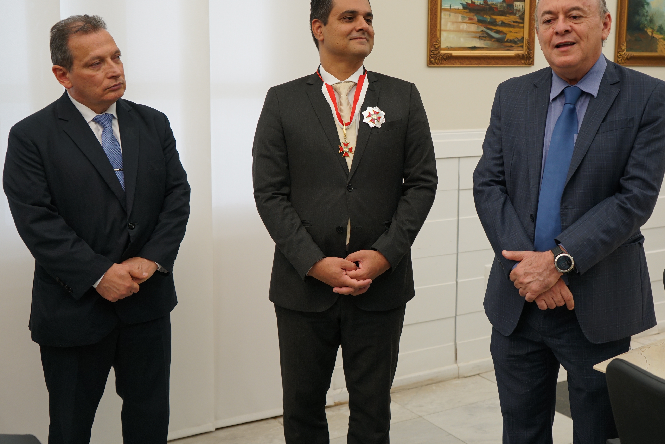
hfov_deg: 41.7
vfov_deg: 28.6
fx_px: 868
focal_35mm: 47
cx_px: 398
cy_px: 192
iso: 800
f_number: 4
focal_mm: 38
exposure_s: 1/80
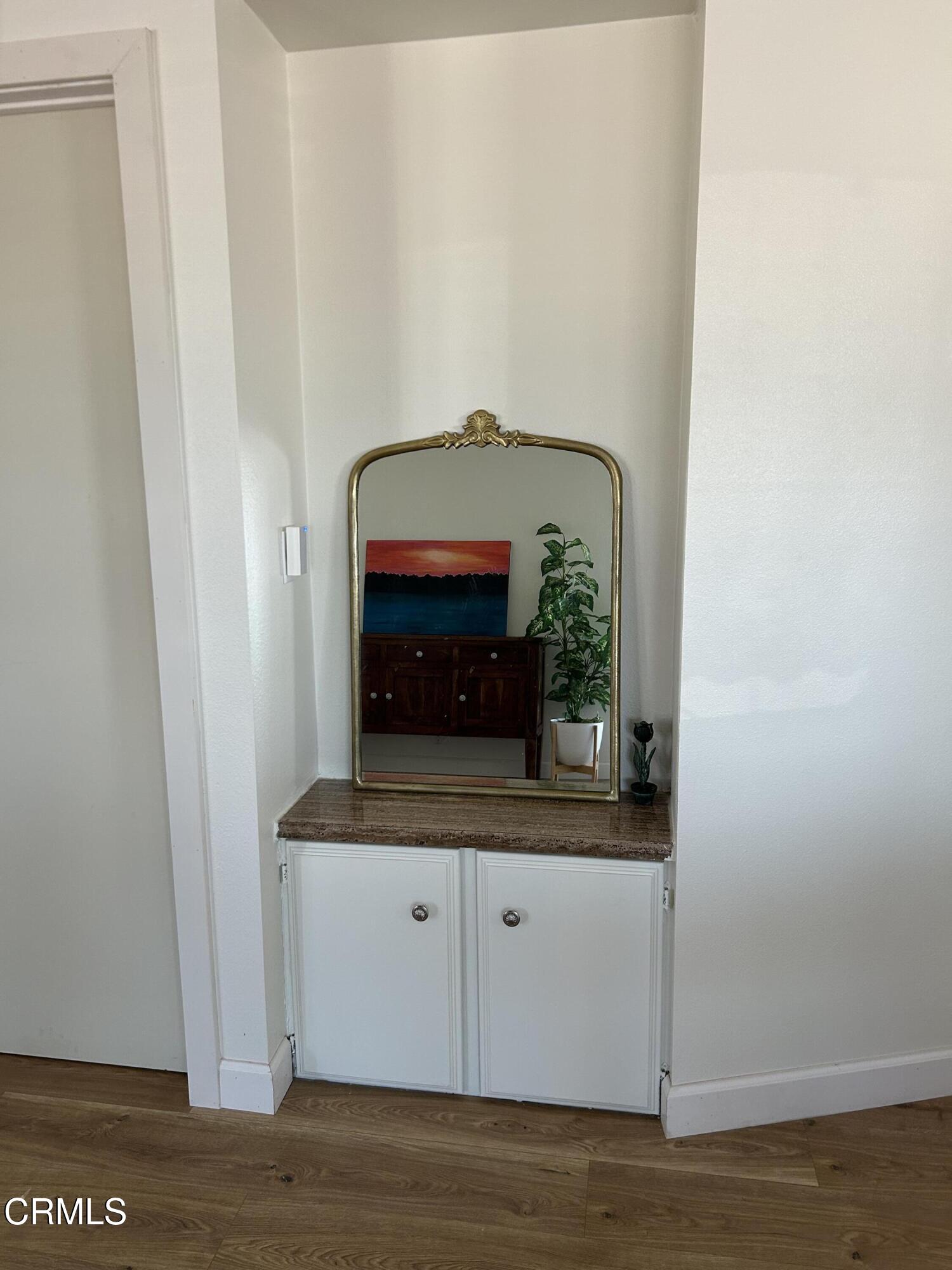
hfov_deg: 53.1
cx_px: 476
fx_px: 953
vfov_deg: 67.3
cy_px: 635
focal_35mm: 26
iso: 125
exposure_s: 1/69
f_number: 1.5
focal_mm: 5.7
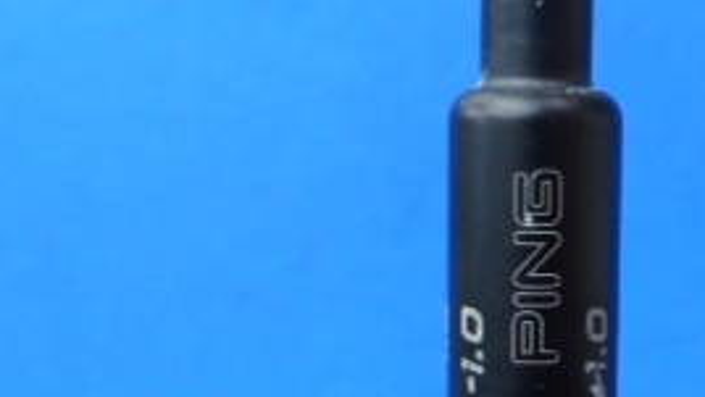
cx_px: 523
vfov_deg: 18.5
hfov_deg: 31.8
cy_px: 271
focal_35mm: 65
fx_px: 1216
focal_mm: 4.5
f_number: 3.7
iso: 180
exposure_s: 1/30
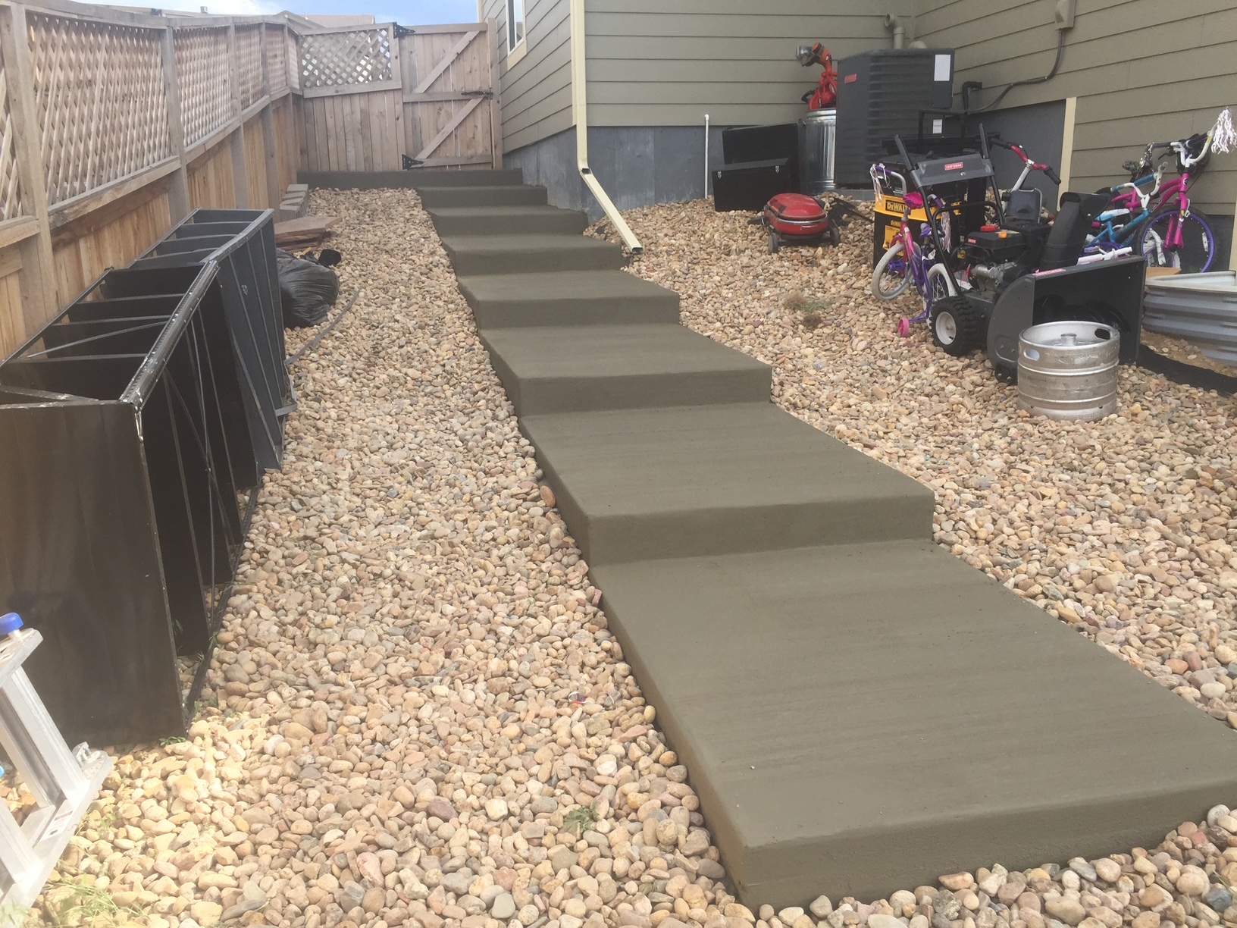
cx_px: 618
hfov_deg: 61.7
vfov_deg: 48.2
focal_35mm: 29
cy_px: 464
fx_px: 1036
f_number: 2.2
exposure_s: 1/791
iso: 32
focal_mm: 4.15
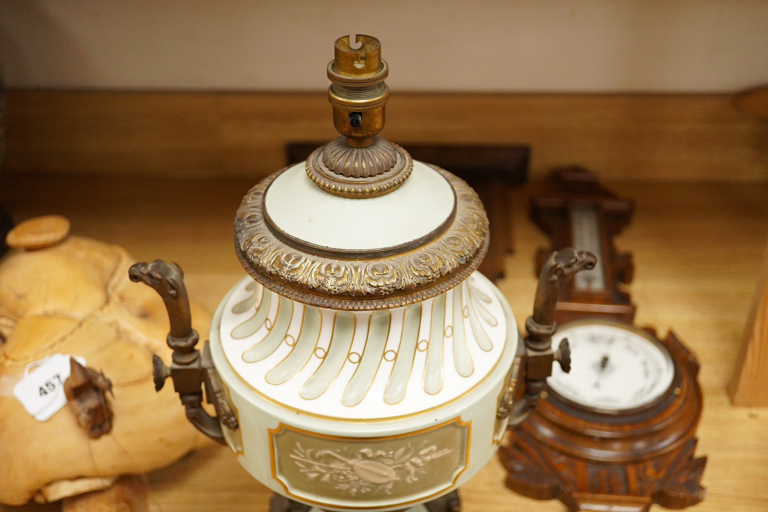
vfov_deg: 29.9
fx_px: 960
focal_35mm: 45
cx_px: 384
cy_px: 256
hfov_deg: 43.6
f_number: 3.5
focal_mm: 30
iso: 2500
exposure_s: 1/320
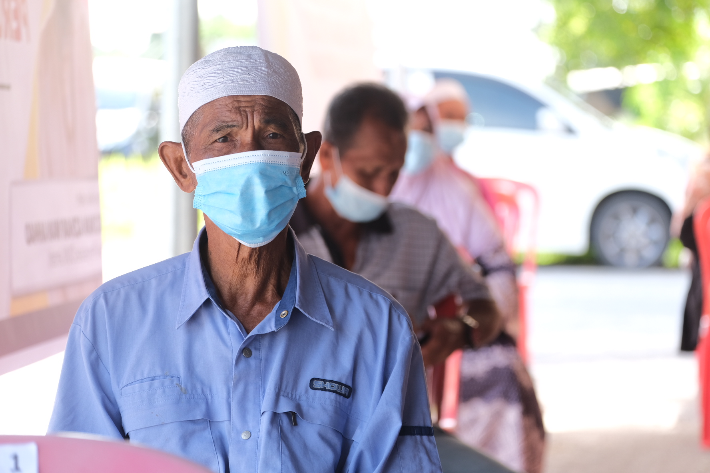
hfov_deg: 13.1
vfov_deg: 8.7
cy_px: 236
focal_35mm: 157
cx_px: 355
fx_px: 3096
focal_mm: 104.9
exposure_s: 1/100
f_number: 4.2
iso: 200
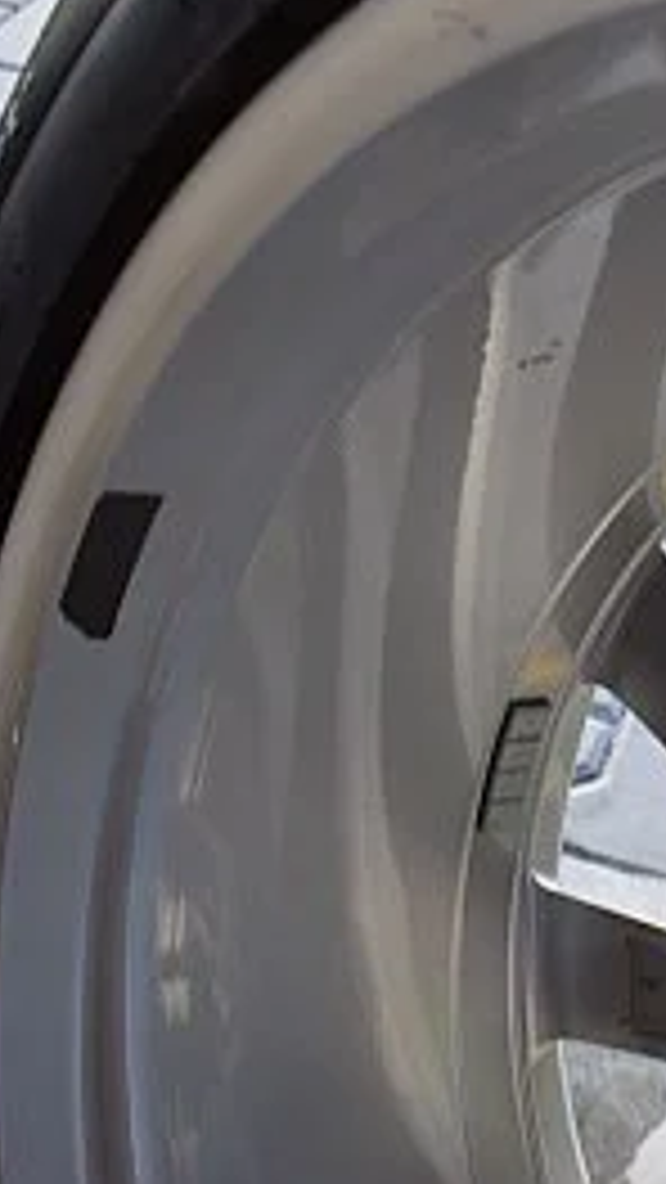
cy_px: 587
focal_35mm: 43
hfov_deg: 26.1
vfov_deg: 47.4
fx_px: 1350
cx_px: 684
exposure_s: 1/100
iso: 400
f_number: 5
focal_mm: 18
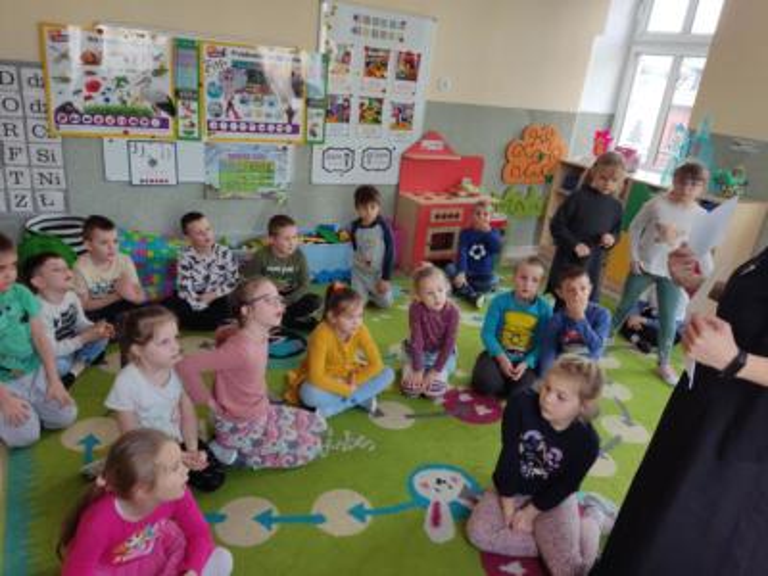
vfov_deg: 54.9
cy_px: 288
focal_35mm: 25
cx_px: 384
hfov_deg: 69.4
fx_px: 555
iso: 88
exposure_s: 1/100
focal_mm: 4.71
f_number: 1.79
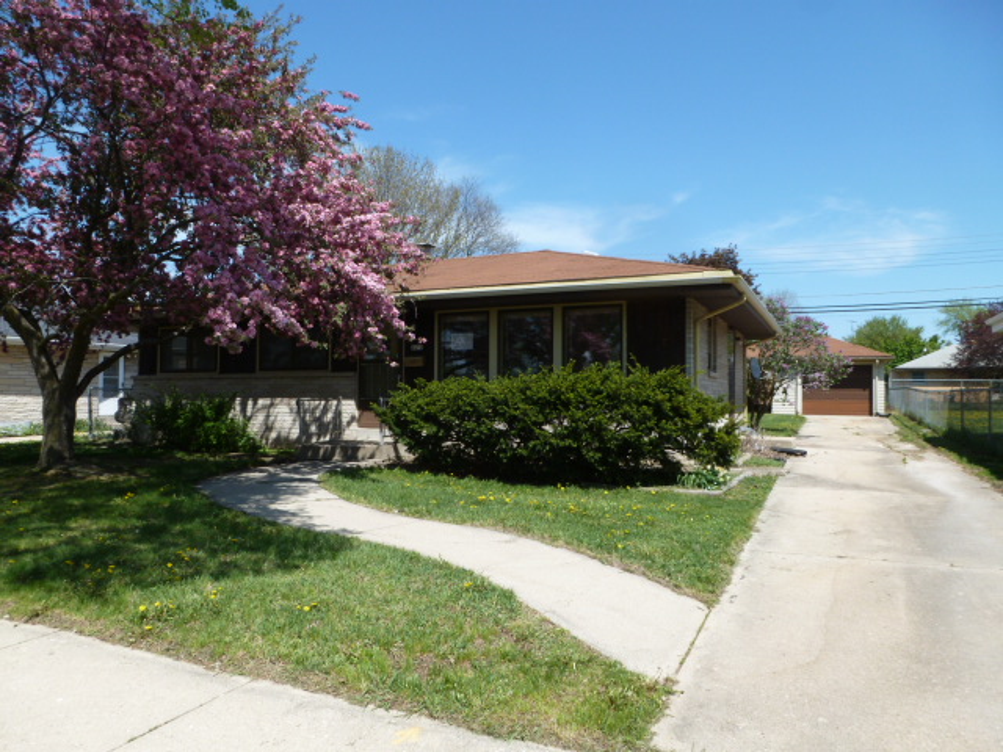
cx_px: 502
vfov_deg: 56.8
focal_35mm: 24
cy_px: 376
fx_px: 695
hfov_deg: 71.6
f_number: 4
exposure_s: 1/500
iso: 100
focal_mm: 4.3
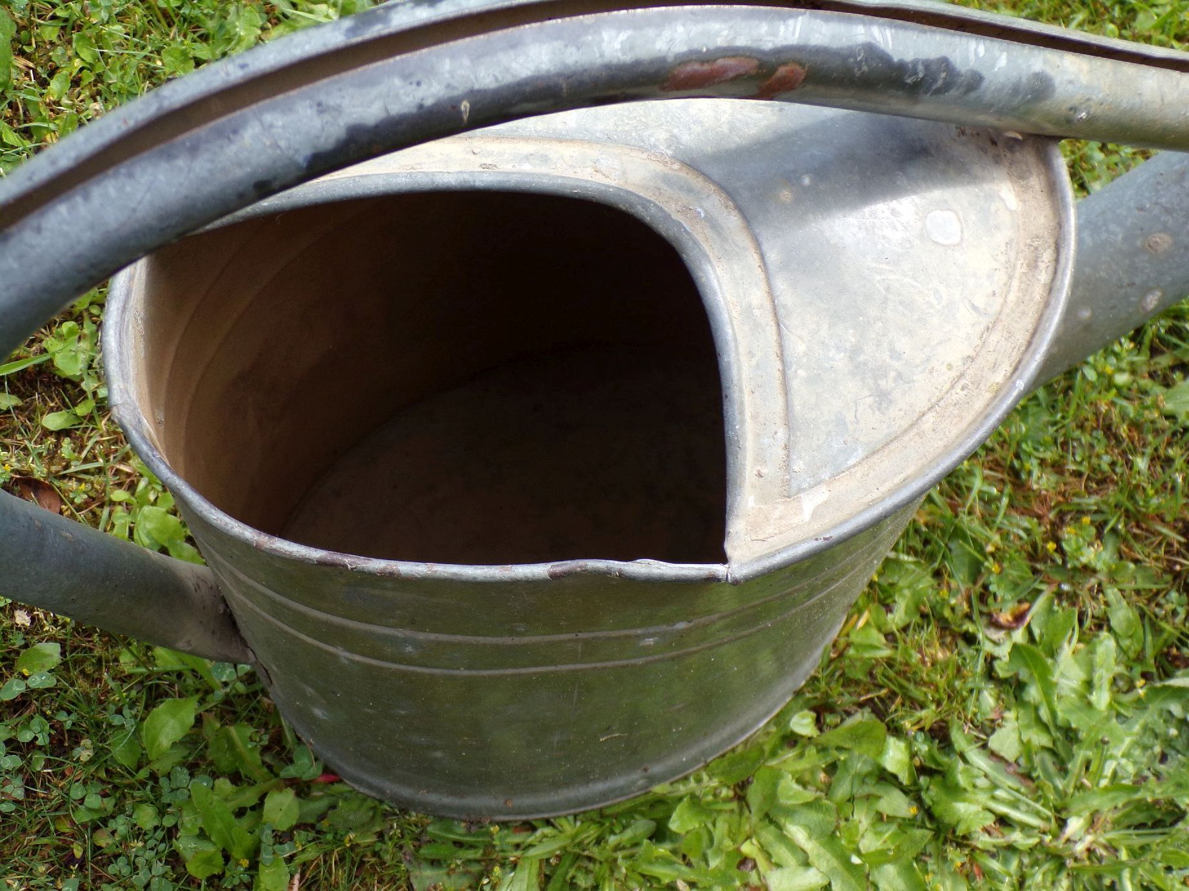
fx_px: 1683
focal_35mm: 49
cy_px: 446
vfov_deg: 29.7
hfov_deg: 38.9
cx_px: 594
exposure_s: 1/180
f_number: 3.5
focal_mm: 8.7
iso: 80
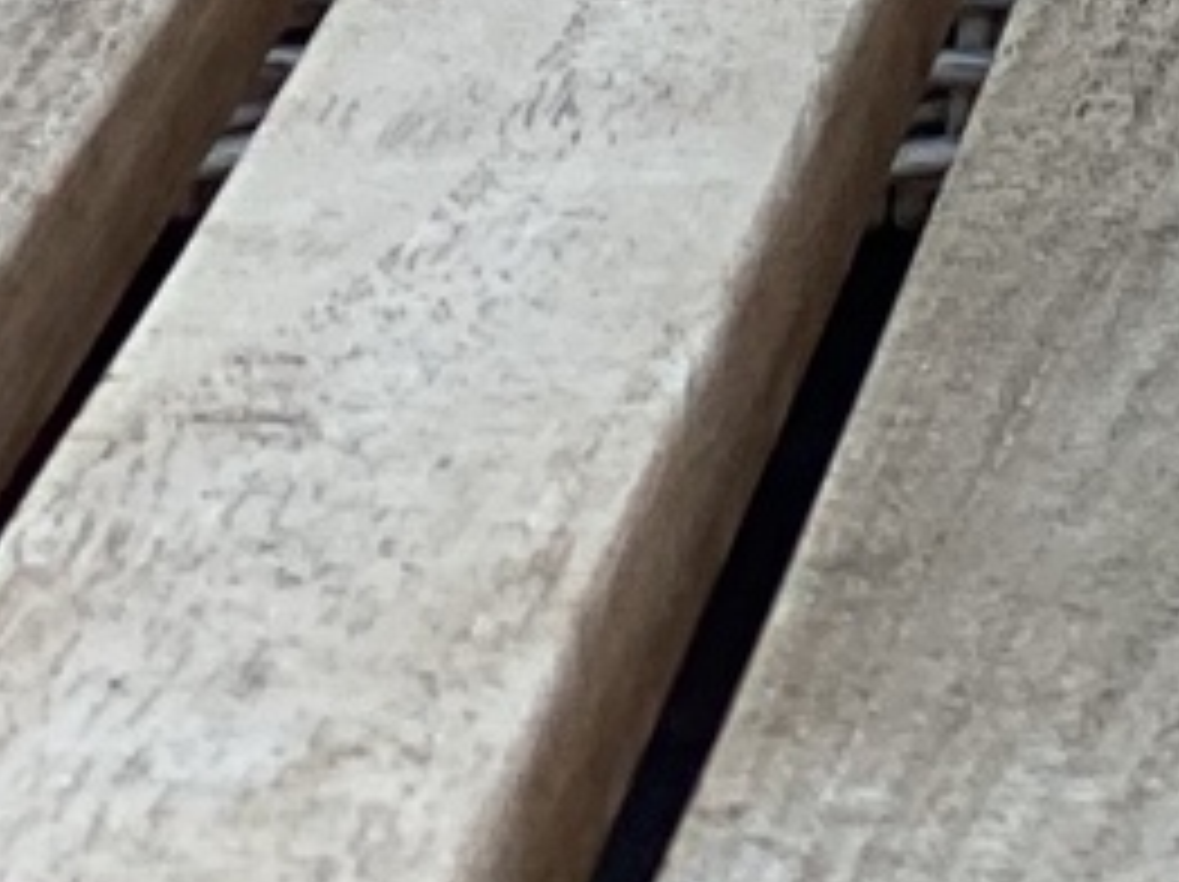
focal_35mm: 397
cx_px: 2984
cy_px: -1472
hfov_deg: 4.8
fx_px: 13509
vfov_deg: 3.7
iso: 20
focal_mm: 6
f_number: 2
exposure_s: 1/171
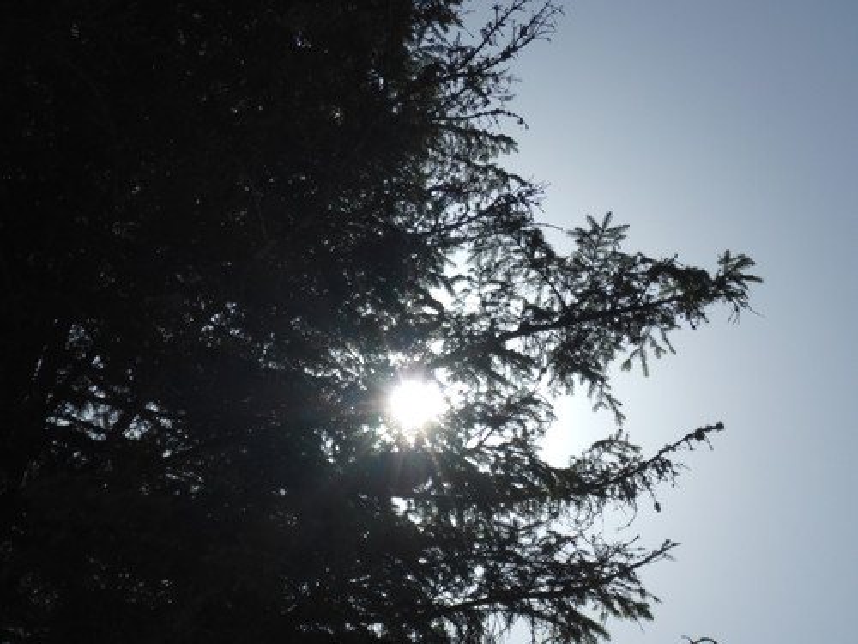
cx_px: 429
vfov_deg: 23.7
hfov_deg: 31.2
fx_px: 1537
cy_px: 322
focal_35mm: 62
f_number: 16
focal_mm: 11
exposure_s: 1/200
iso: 80
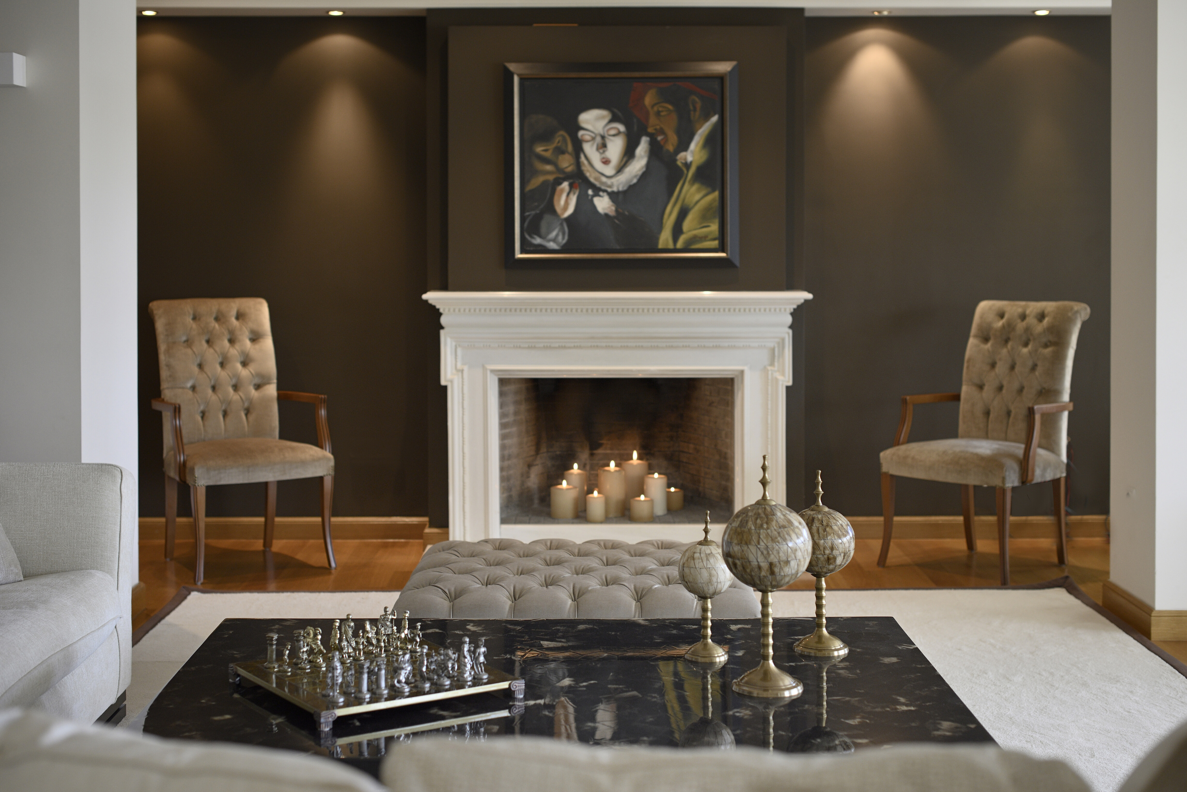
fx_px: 1649
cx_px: 594
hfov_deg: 39.6
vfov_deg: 27.0
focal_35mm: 50
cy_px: 396
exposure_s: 1/160
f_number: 3.2
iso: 400
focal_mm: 50
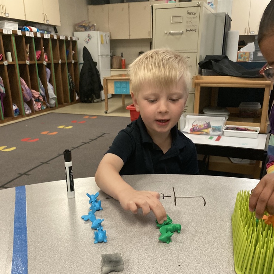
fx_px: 304
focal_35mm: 34
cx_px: 136
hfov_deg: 48.4
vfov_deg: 47.8
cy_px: 177
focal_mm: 3.99
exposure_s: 1/40
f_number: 1.8
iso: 250
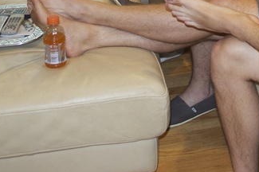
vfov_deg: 15.1
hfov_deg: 22.8
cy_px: -72
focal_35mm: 85
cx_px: 269
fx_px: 611
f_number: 4
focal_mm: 18
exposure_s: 1/60
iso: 800
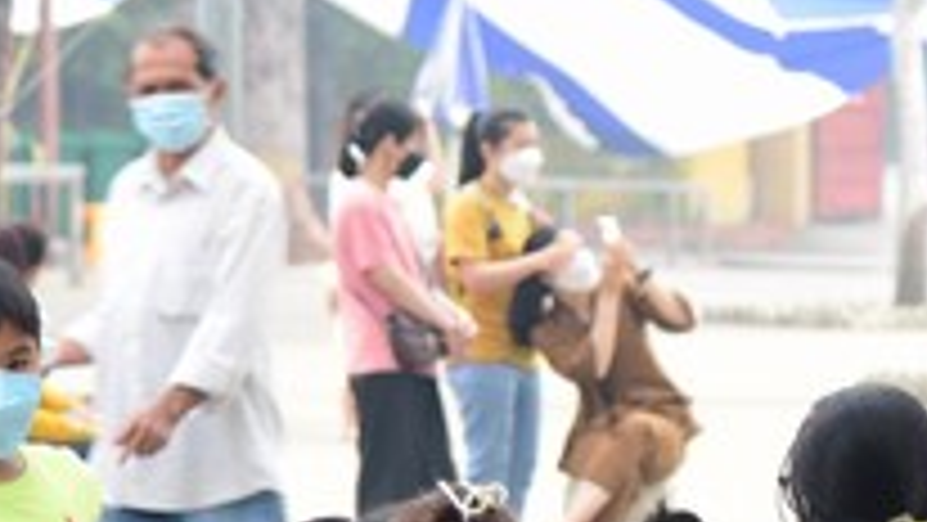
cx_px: 1116
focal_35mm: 304
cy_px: 450
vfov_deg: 4.0
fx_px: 7474
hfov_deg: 7.0
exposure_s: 1/60
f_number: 4
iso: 320
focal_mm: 92
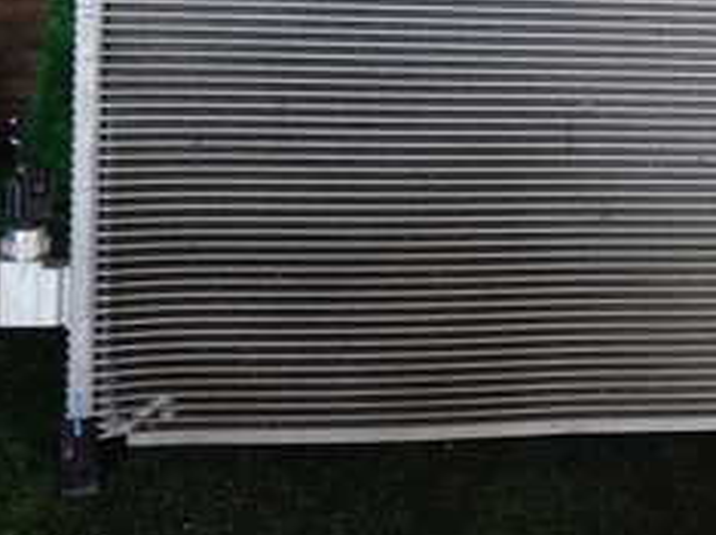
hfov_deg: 24.3
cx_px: 710
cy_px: -73
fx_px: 1591
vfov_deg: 18.3
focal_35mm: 77
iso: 125
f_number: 2.3
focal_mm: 5.4
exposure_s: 1/60
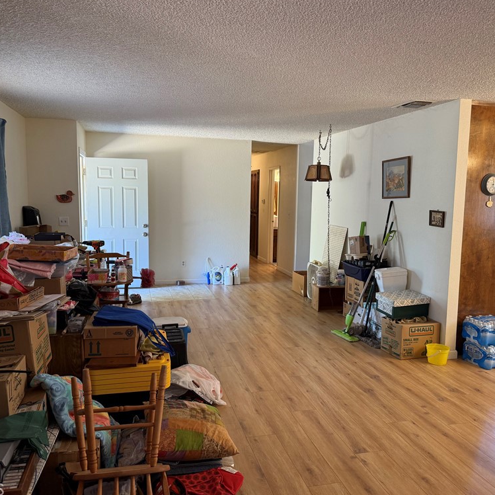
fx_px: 469
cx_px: 246
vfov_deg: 55.6
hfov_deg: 55.6
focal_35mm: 29
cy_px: 245
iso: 160
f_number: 1.78
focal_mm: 6.76
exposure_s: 1/60
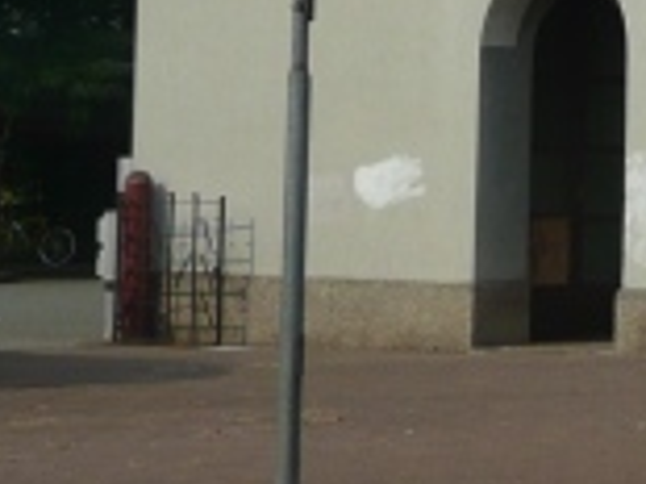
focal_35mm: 176
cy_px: -42
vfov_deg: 8.4
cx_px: 1321
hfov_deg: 10.3
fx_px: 3282
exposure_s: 1/400
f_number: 9
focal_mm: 5.5
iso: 100
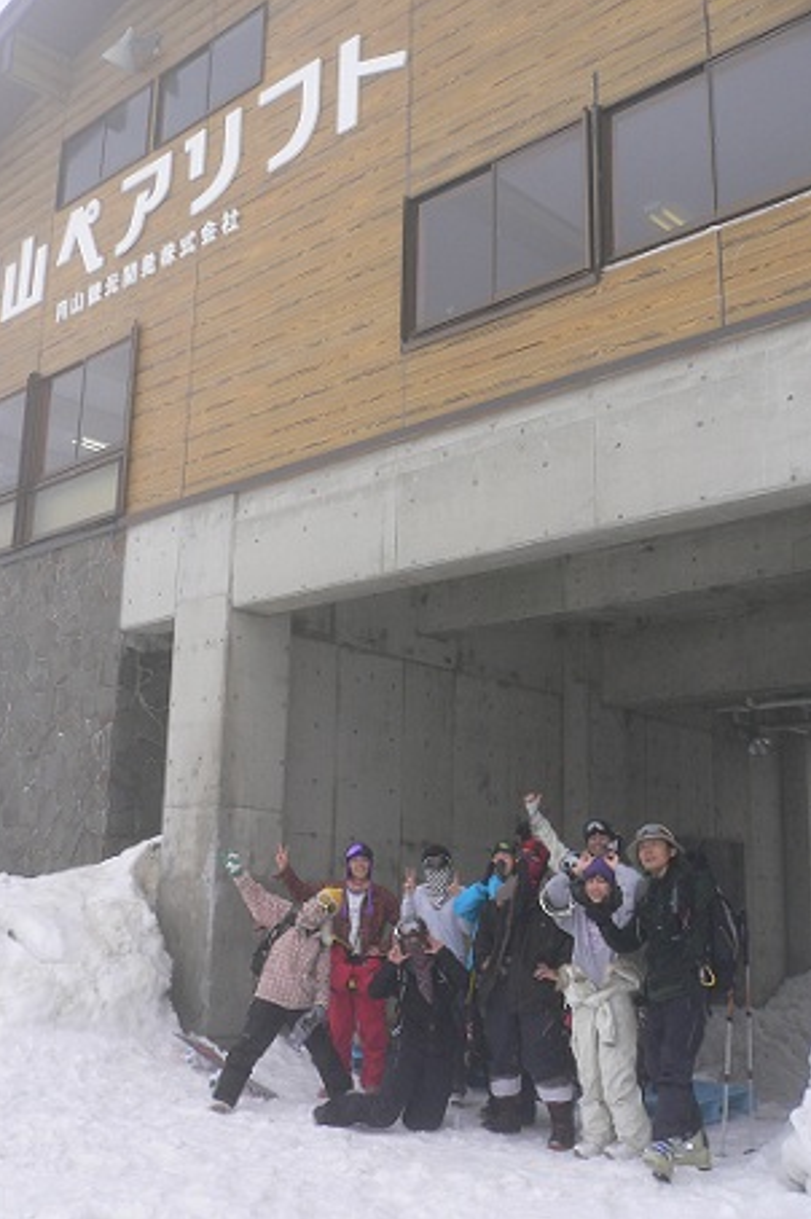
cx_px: 349
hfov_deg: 35.8
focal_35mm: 37
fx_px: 1252
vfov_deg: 51.9
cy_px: 603
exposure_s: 1/160
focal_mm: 5.8
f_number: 5.6
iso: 80
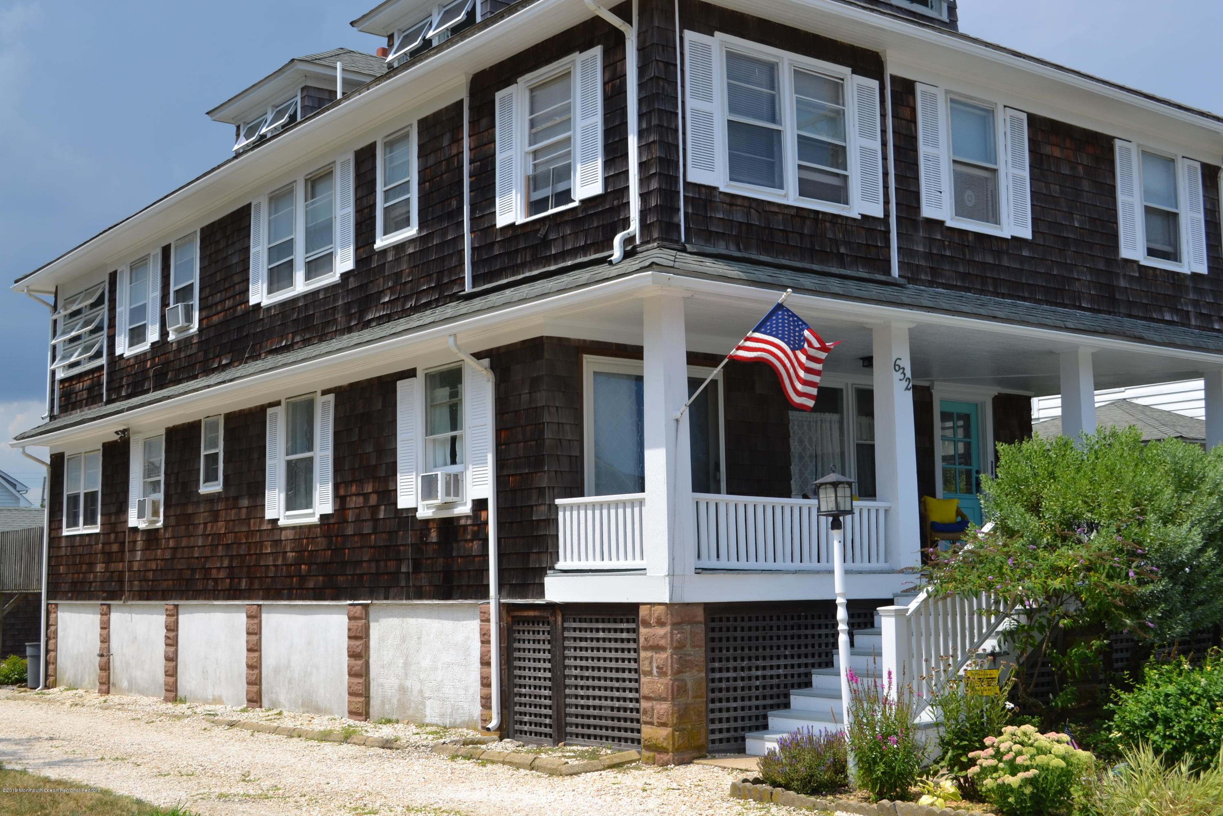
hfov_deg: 45.0
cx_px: 612
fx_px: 1478
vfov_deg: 30.8
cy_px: 408
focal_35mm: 44
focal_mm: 29
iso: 100
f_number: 8
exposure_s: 1/250
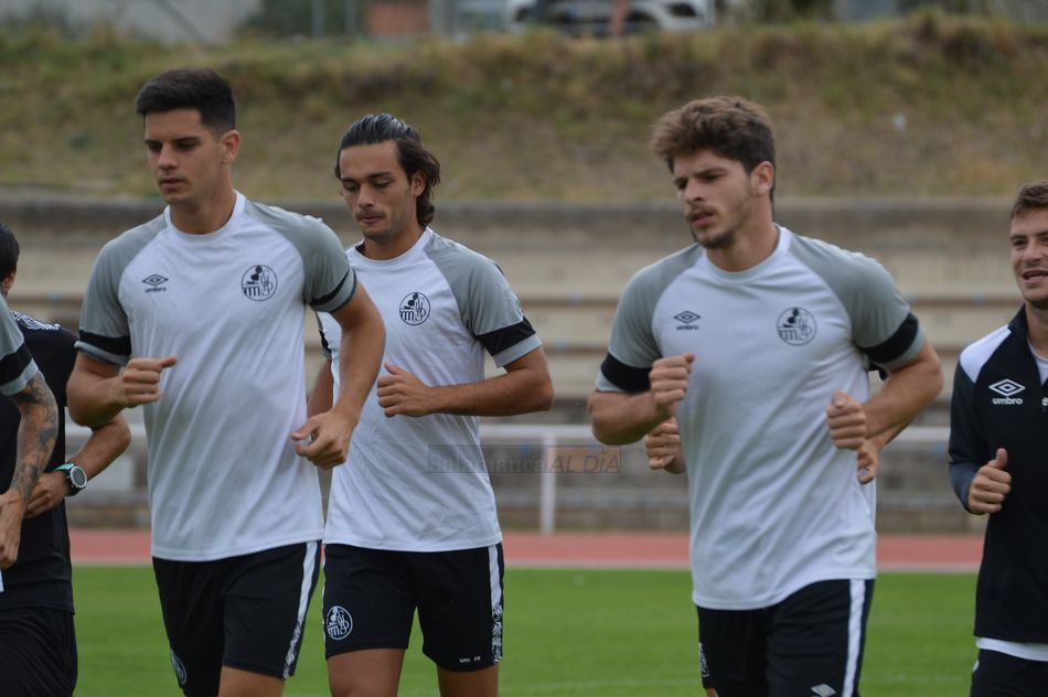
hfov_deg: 5.7
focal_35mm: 360
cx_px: 524
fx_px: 10472
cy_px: 348
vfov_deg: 3.8
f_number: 5.6
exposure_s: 1/640
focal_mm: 240
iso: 400
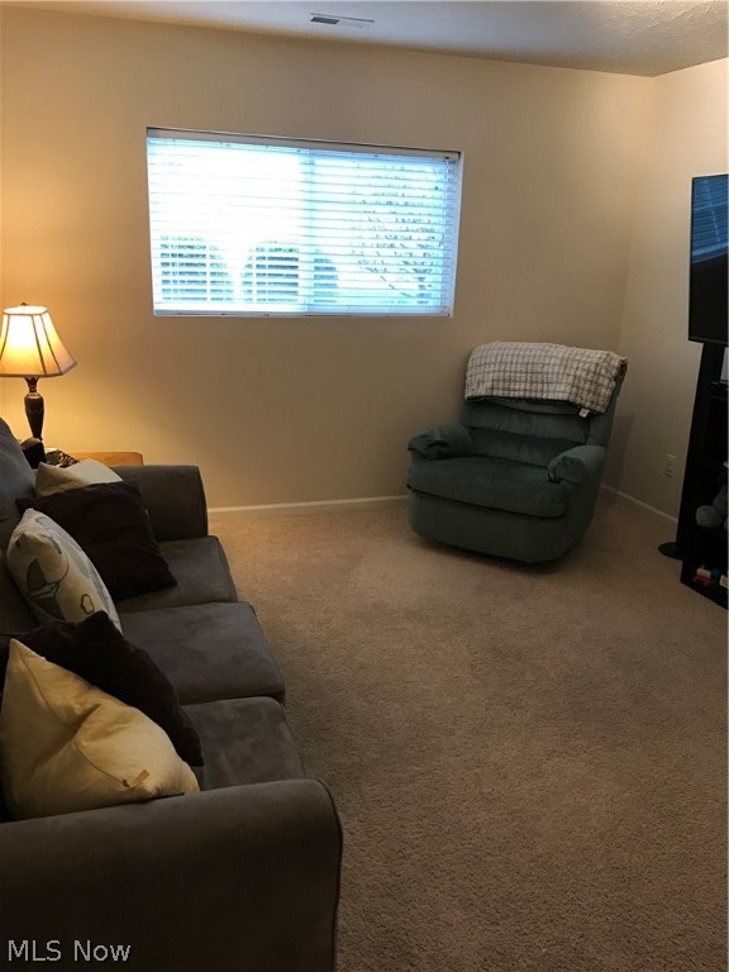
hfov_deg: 49.7
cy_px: 486
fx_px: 786
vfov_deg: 63.4
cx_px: 364
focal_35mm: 28
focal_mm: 3.99
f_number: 1.8
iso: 50
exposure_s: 1/15
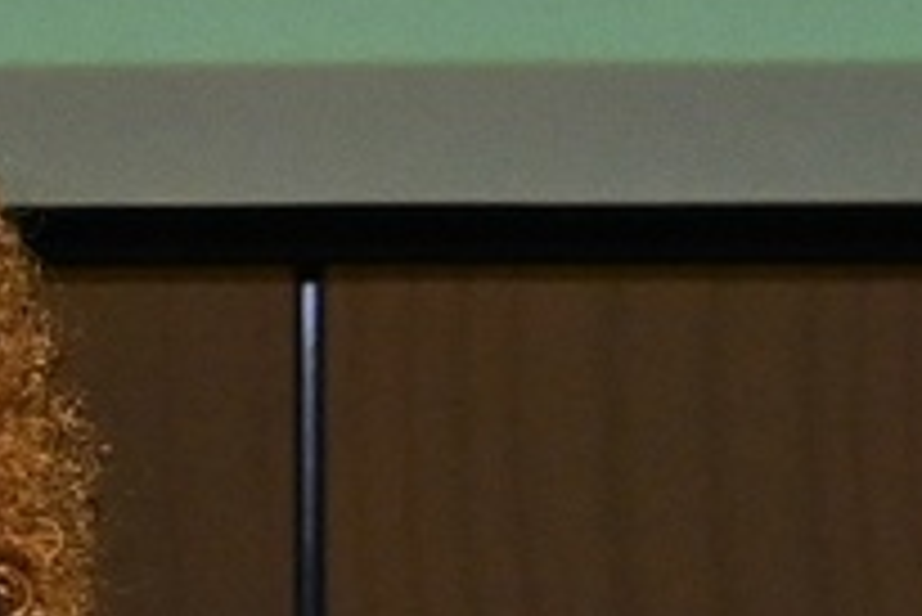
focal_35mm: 370
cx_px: -935
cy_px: 627
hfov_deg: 5.4
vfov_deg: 3.7
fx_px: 9482
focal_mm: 48
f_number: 6.3
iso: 3200
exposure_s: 1/200
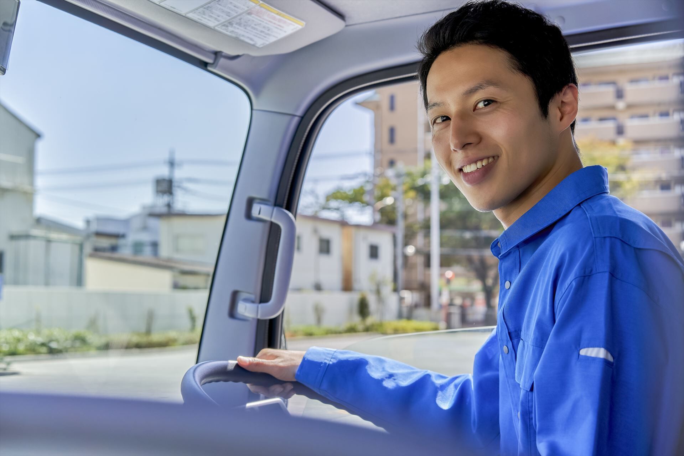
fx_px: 1045
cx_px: 342
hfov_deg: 36.2
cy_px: 228
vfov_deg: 24.6
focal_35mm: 55
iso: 100
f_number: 5.6
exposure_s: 1/400
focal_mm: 55
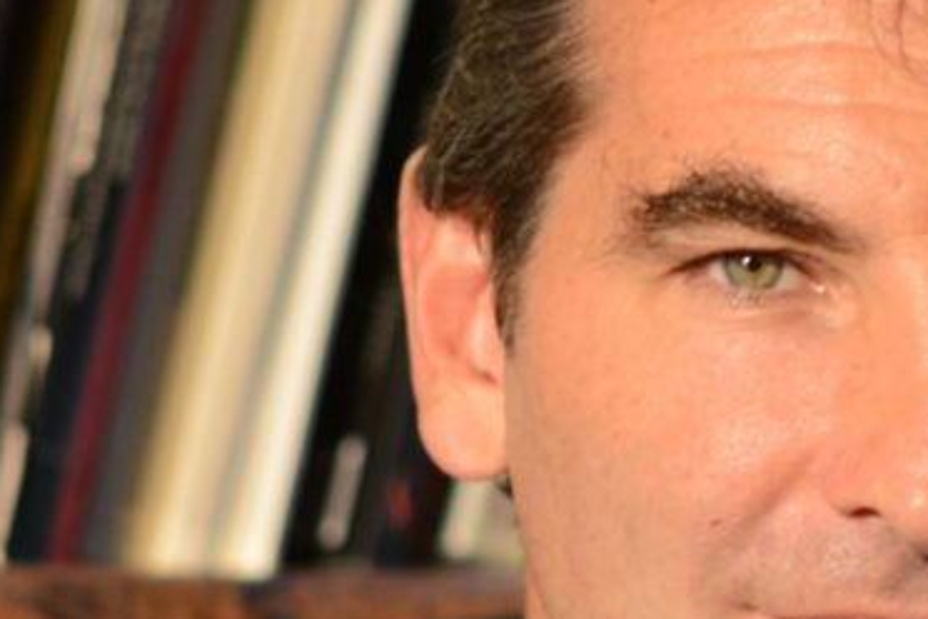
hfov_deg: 6.7
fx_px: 7862
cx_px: 896
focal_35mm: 305
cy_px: 614
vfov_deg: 4.5
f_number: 2.8
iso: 800
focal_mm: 105
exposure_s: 1/100
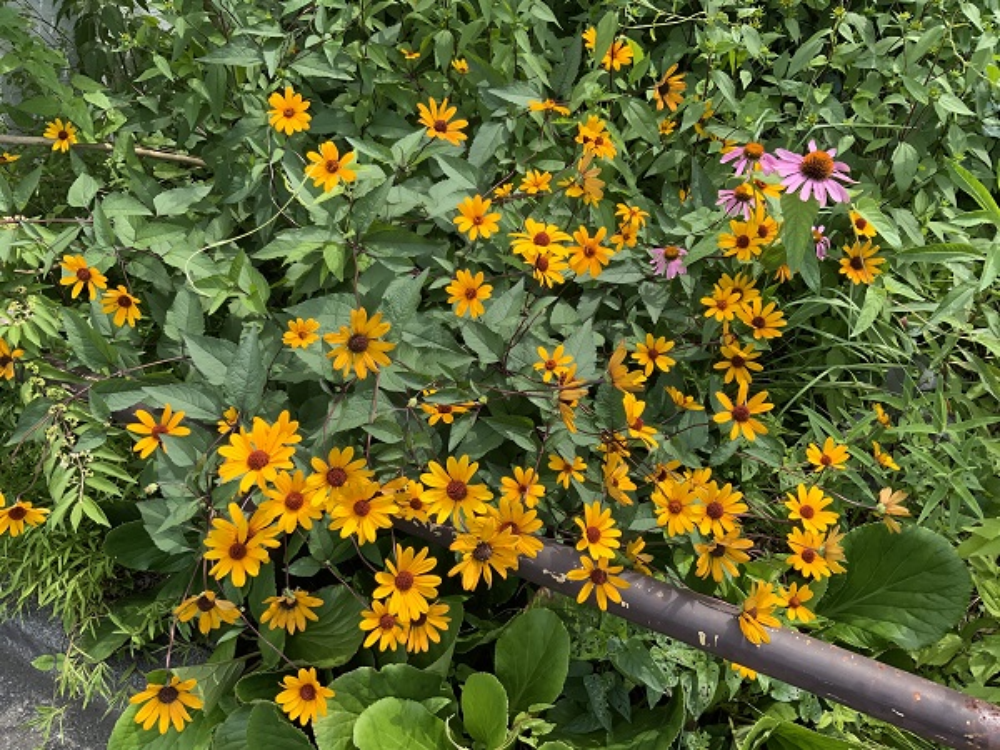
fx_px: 838
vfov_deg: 48.2
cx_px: 500
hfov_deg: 61.7
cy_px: 375
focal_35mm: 29
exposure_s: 1/439
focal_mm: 3
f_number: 1.8
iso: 16
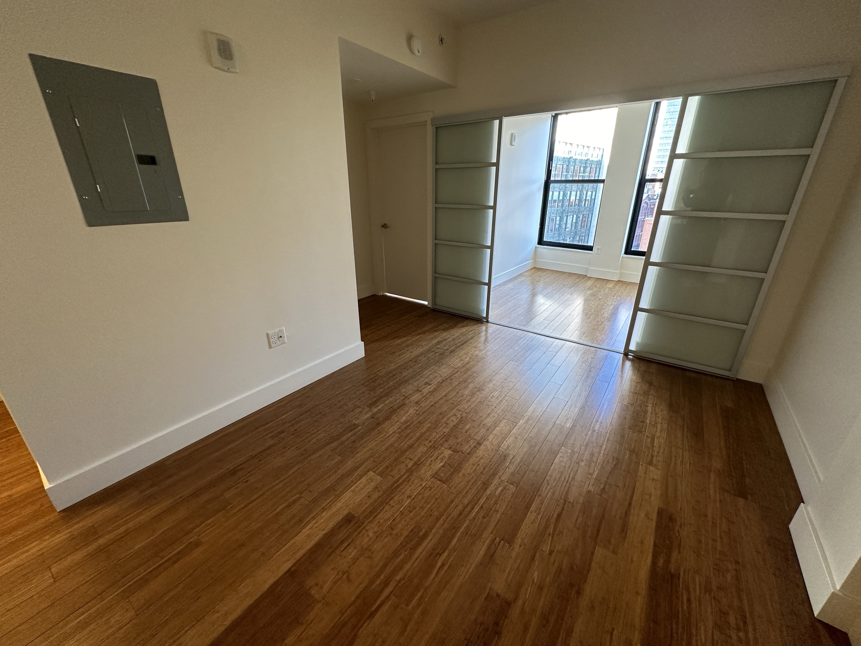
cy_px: 323
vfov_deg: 85.7
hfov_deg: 102.1
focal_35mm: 14
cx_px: 430
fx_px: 348
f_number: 2.2
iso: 160
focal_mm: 2.22
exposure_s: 1/60
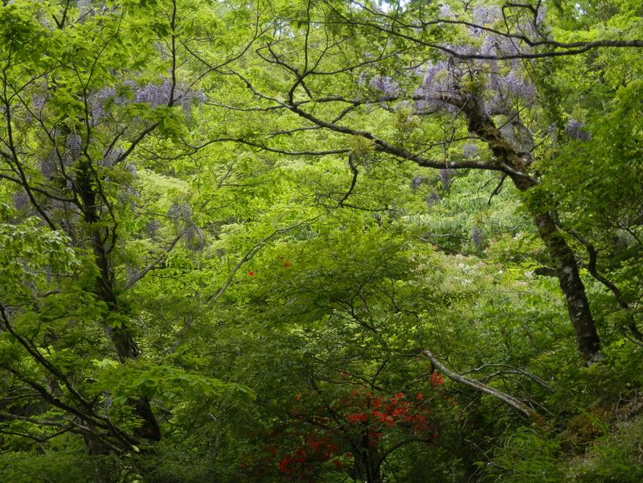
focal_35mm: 54
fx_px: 1003
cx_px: 322
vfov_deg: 27.0
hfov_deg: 35.5
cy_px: 242
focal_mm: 9.8
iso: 100
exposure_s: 1/100
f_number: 4.1
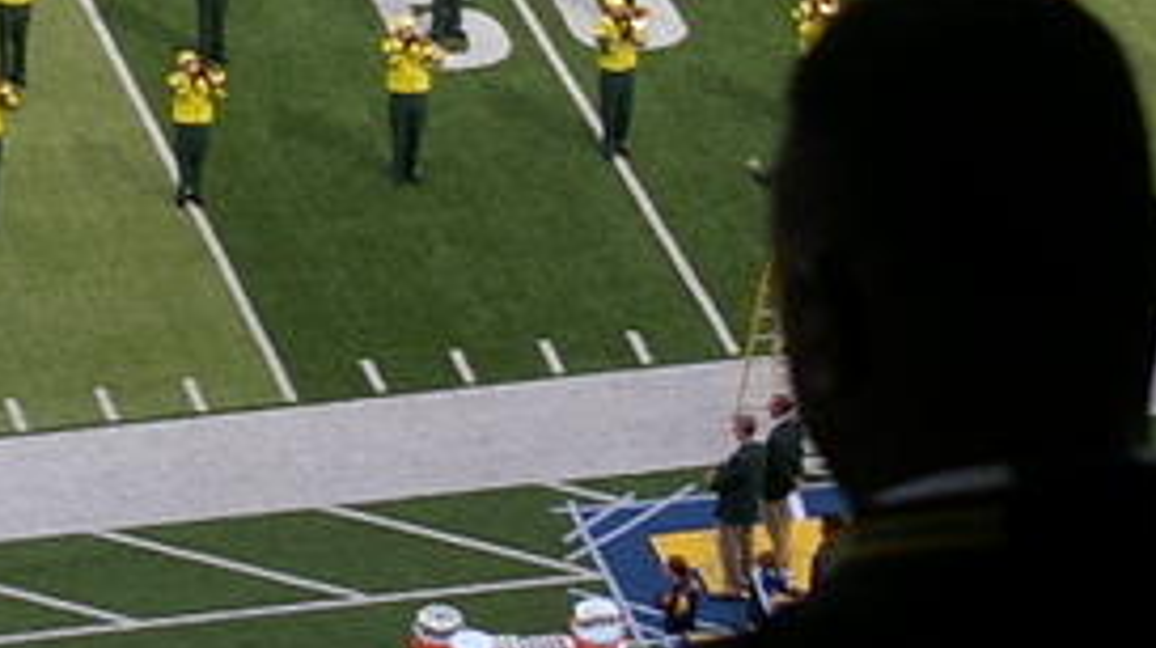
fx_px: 8820
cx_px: -309
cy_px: -481
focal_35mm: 288
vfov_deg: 4.2
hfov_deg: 7.4
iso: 200
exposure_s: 1/500
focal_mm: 40
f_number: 6.7
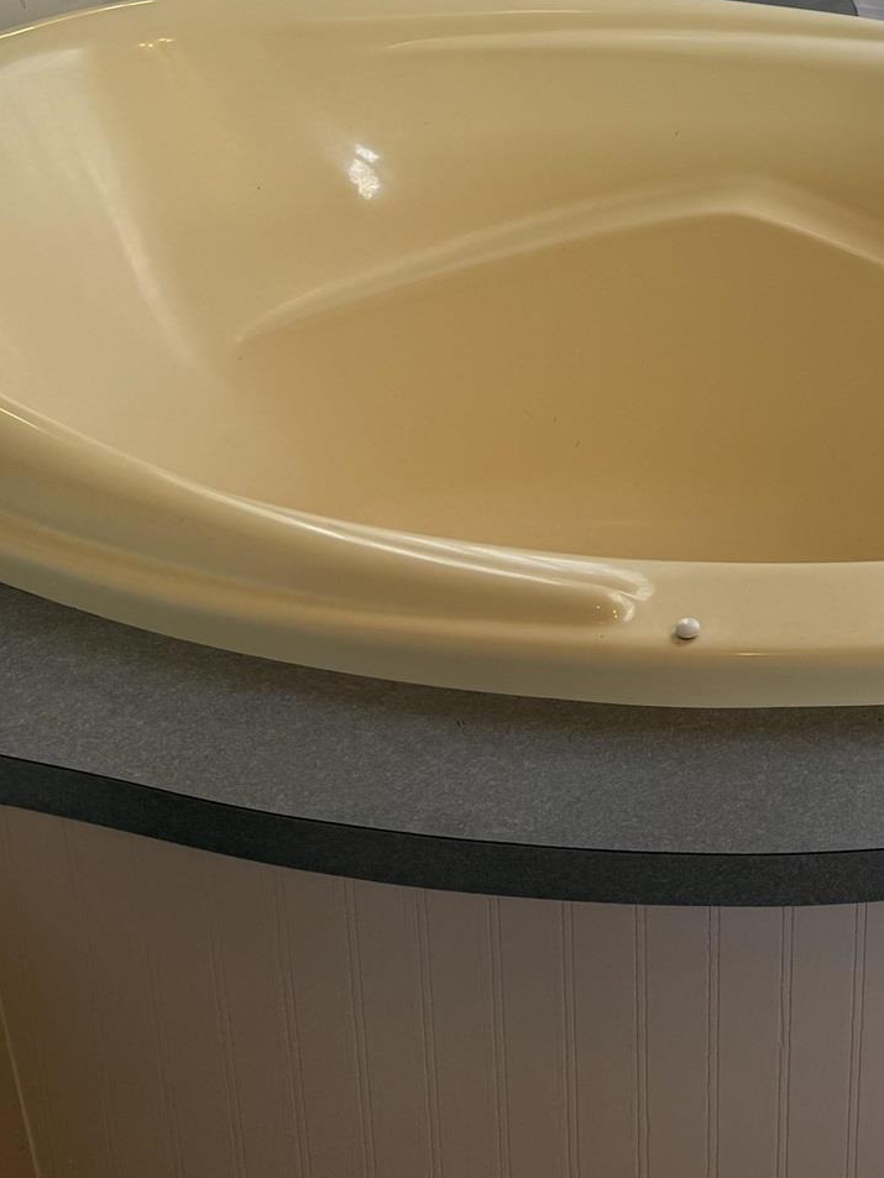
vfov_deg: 30.5
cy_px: -38
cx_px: 849
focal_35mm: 58
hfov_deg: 24.3
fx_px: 1974
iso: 64
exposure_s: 1/121
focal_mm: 6.76
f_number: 1.78
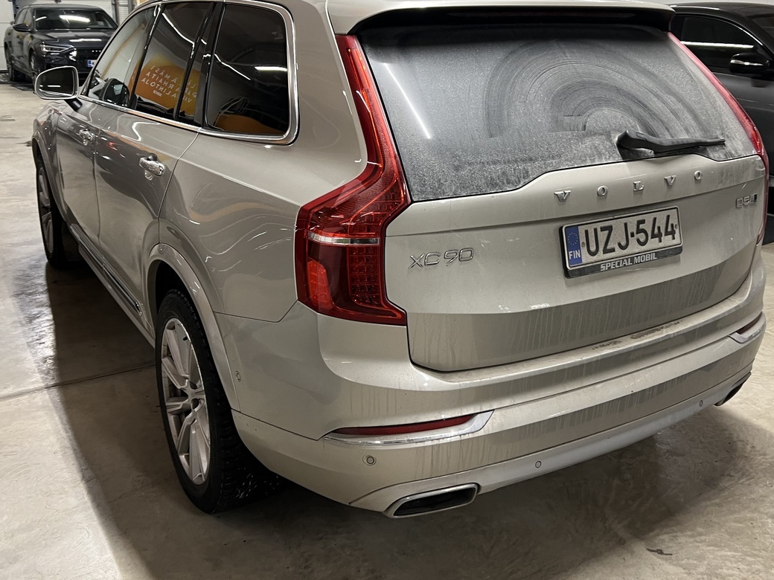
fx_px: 805
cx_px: 437
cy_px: 184
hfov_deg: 51.2
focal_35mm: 36
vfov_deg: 39.1
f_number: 1.5
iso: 100
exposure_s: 1/50
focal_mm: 5.7
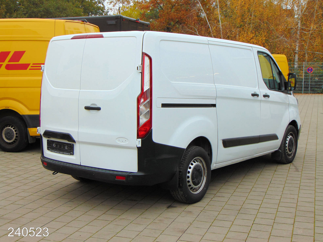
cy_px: 121
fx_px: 467
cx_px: 162
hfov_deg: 38.2
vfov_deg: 29.1
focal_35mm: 50
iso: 80
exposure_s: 1/80
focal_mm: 9
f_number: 3.5
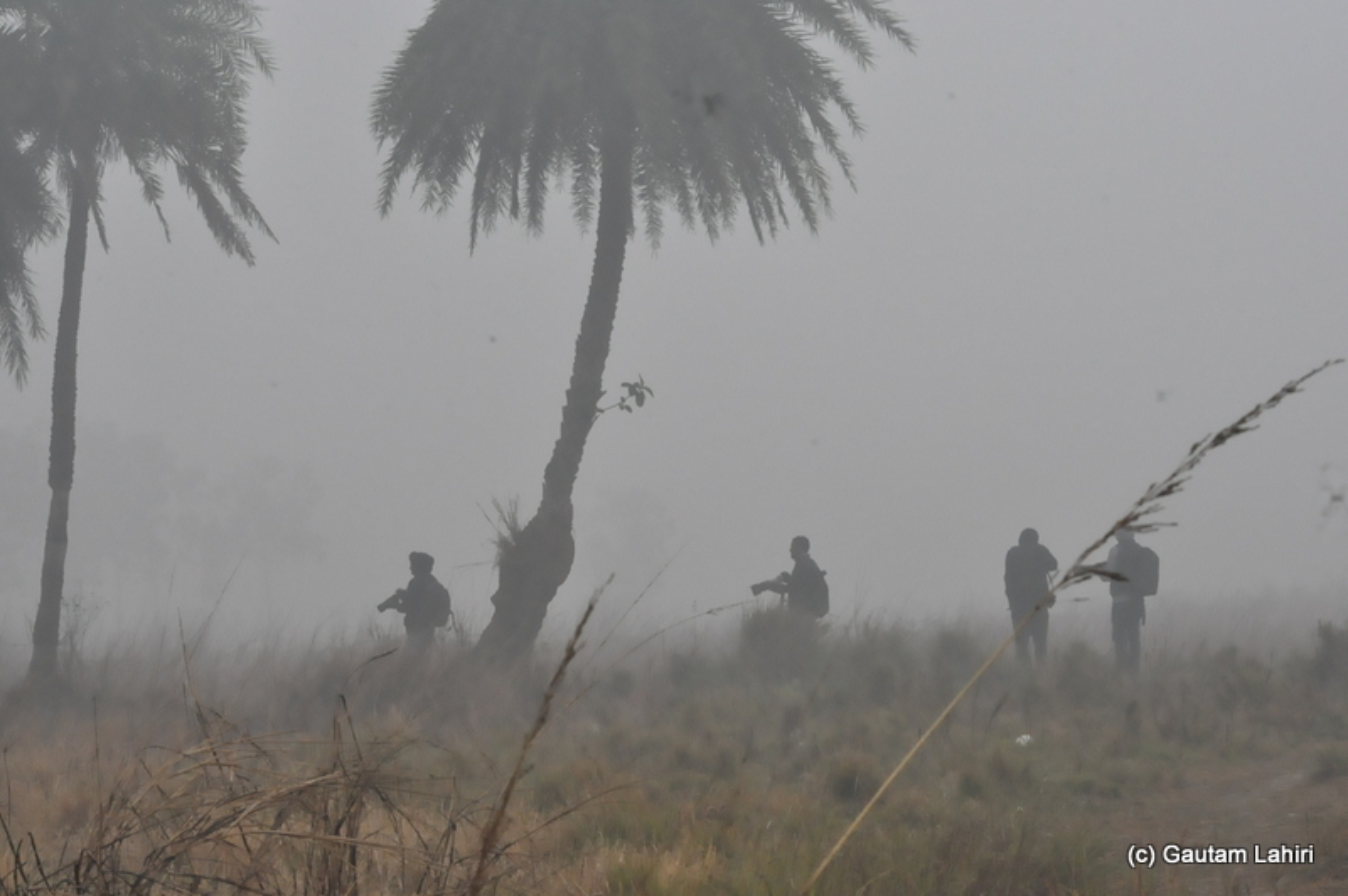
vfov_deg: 13.0
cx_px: 674
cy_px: 448
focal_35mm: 105
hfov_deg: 19.5
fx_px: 3928
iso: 2200
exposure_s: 1/320
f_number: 22
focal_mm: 70
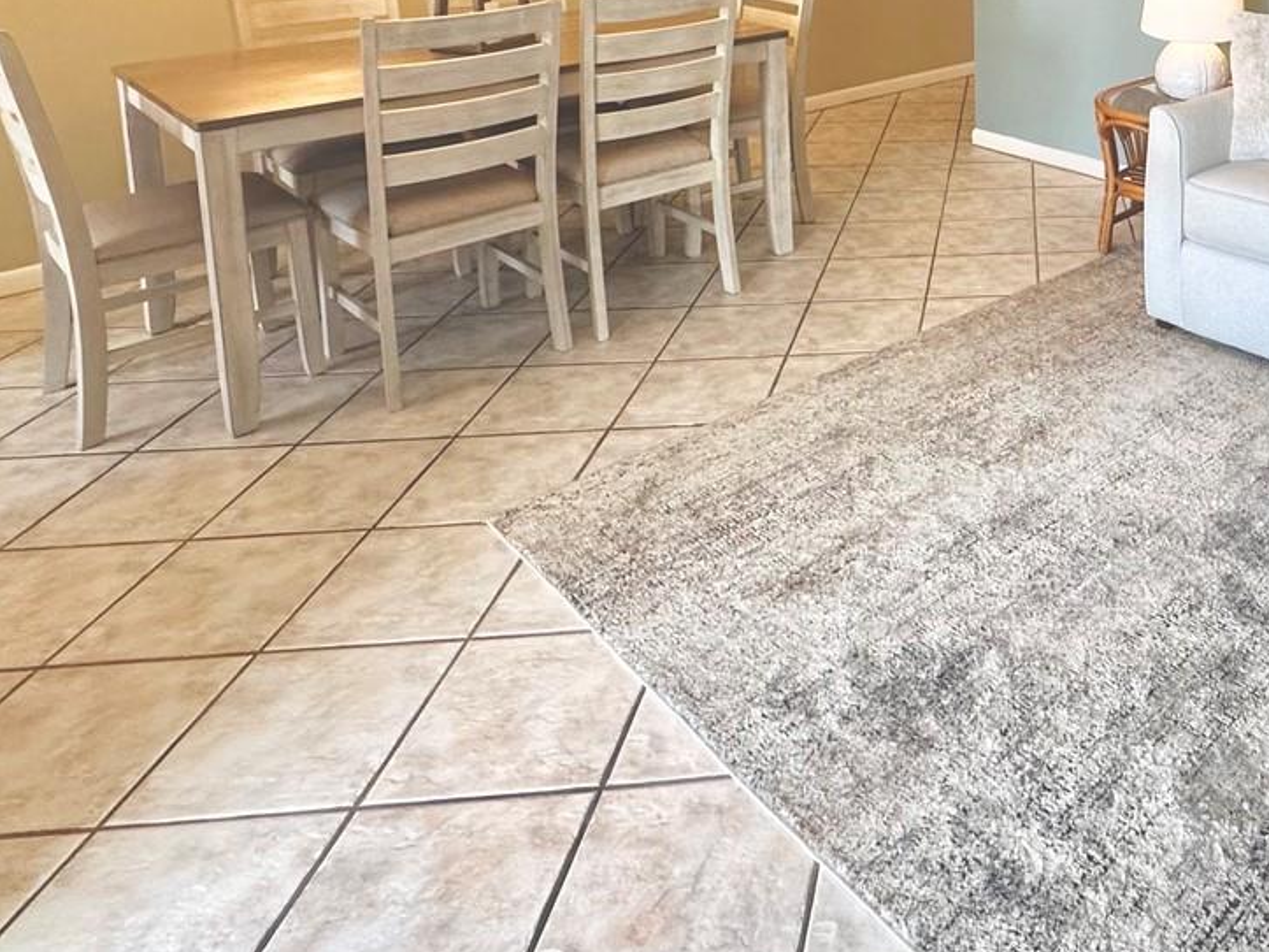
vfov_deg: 39.4
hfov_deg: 51.3
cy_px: -25
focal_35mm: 31
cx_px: 1150
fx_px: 1136
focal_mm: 2.22
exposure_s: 1/120
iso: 200
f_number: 2.2
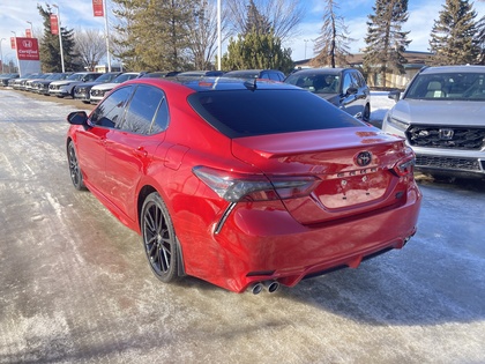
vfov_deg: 49.7
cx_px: 242
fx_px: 392
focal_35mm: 28
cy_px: 182
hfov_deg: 63.4
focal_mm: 3.99
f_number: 1.8
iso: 20
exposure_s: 1/376
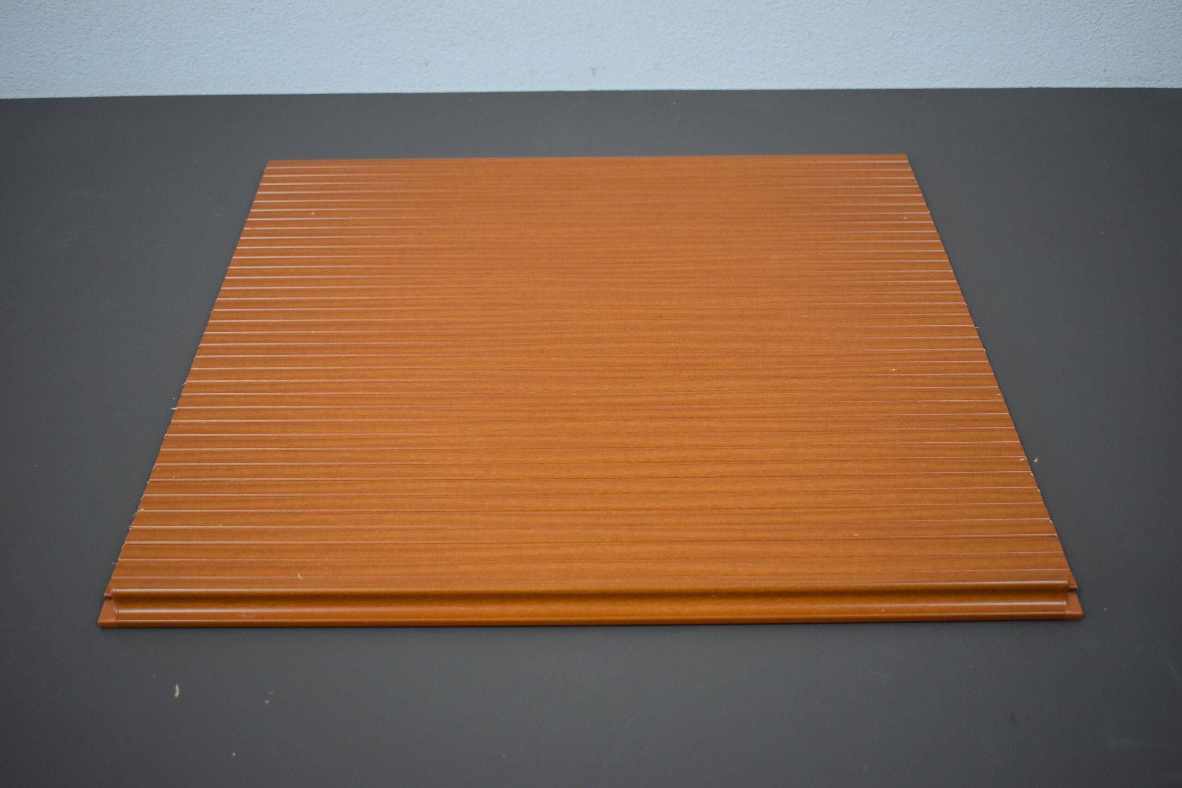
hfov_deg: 47.9
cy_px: 394
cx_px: 591
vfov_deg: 33.0
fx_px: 1330
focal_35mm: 40
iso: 800
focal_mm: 27
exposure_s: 1/250
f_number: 4
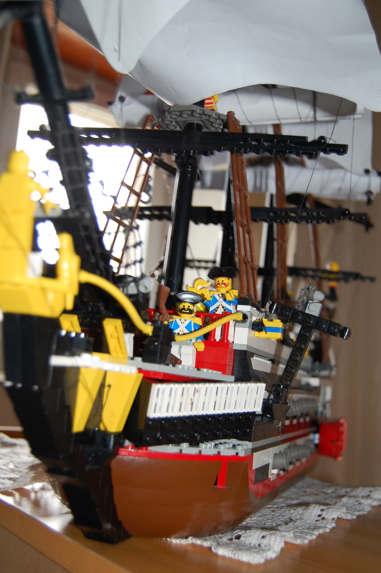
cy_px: 286
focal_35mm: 39
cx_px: 190
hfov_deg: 34.1
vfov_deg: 49.6
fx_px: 620
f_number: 4
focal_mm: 26
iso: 400
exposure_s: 1/60
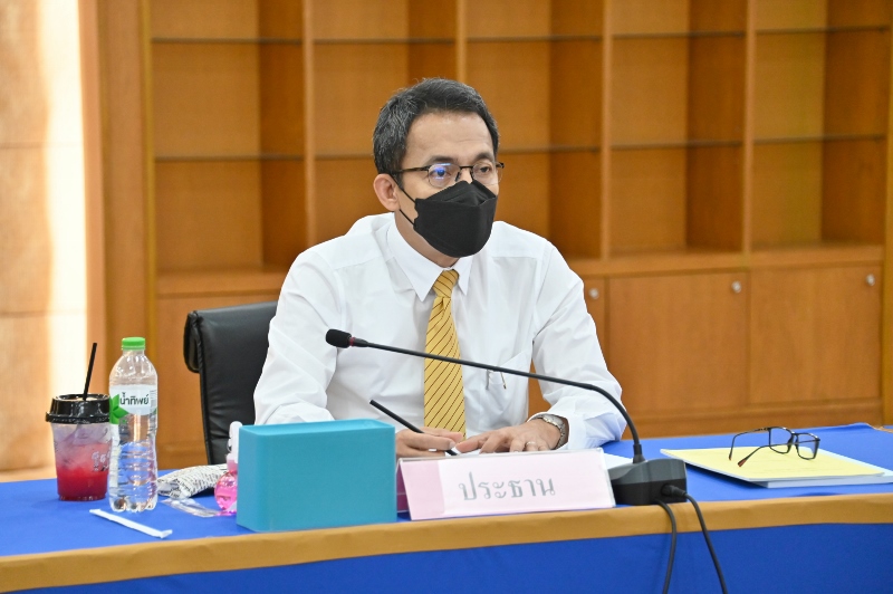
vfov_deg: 10.1
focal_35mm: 135
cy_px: 297
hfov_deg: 15.2
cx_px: 446
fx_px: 3346
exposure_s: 1/60
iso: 4000
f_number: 5.6
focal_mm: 135
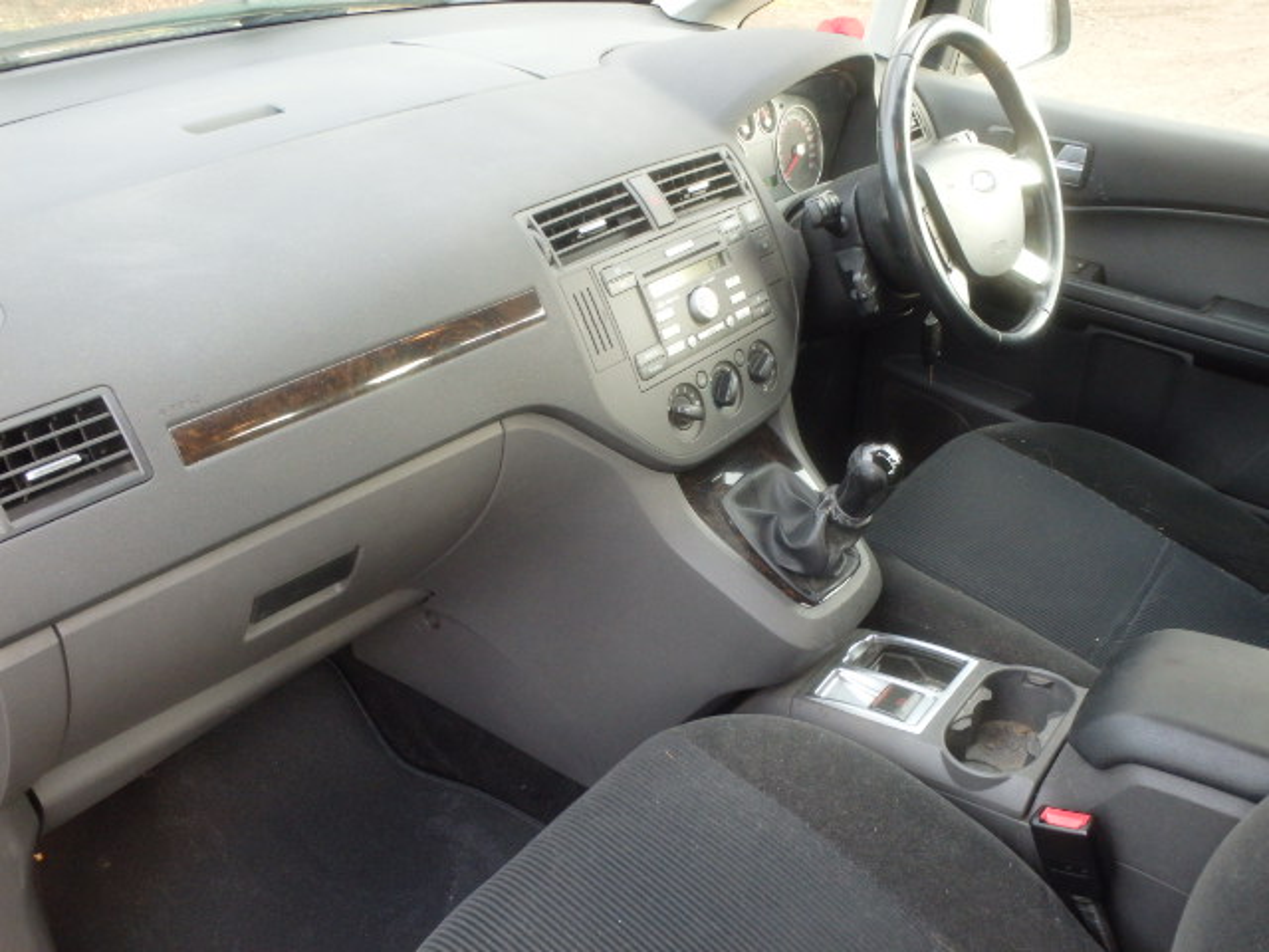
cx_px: 634
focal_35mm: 32
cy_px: 476
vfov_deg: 44.2
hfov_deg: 56.8
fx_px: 1173
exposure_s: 1/30
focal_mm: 5.7
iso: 400
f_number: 4.2
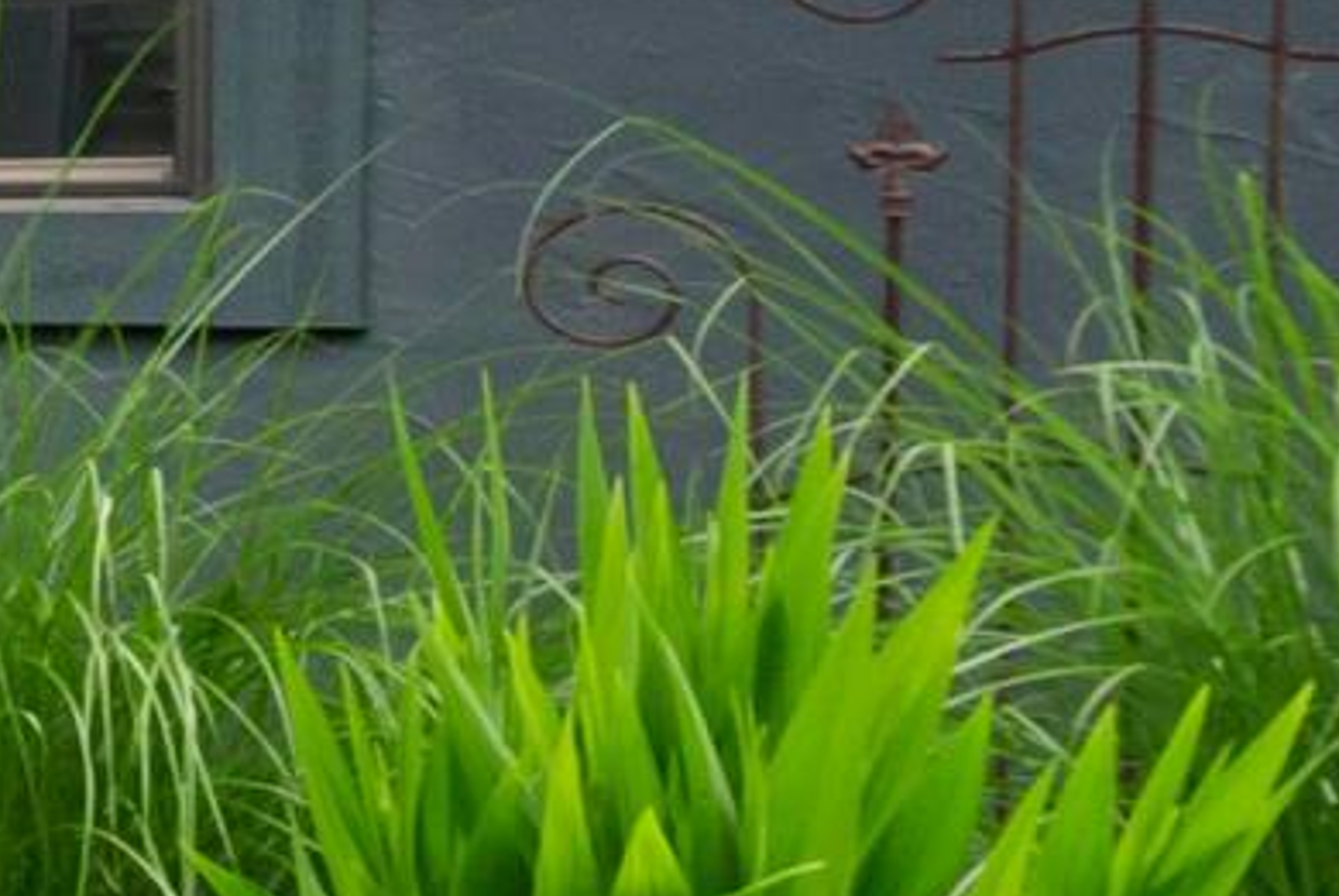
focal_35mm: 123
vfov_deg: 11.2
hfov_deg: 8.7
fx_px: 4580
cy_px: 283
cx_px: -3729
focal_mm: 16
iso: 800
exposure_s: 1/200
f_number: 9
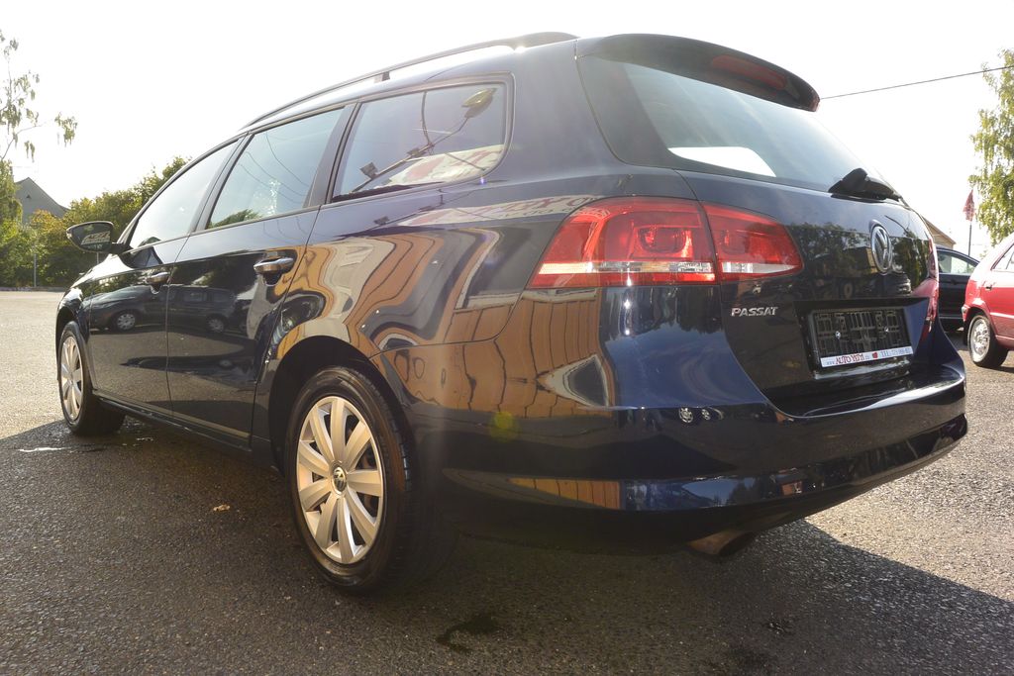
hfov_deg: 67.4
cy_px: 338
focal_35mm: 27
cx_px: 507
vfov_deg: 47.9
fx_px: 761
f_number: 6.3
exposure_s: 1/250
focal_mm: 10
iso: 160
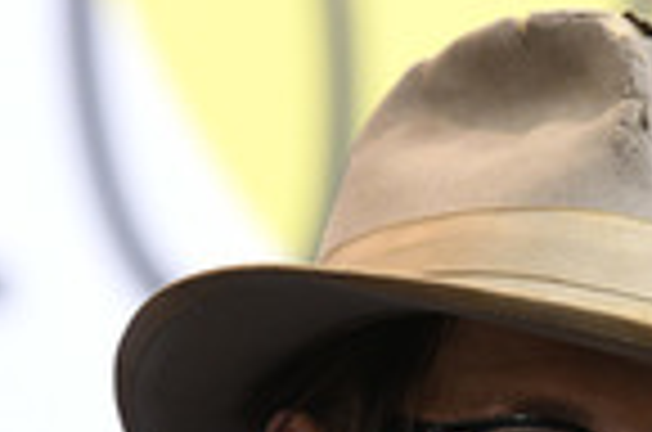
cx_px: 573
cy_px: 634
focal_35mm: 452
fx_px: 8168
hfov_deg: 4.6
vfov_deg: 3.0
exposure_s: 1/250
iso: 1250
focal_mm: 145
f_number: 3.5
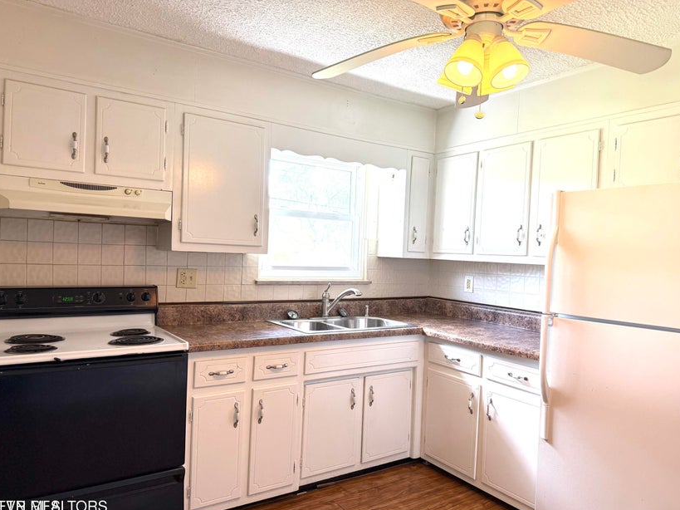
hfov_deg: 69.4
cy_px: 265
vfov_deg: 54.9
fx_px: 491
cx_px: 349
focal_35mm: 25
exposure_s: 1/234
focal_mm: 6.76
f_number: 1.78
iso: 125
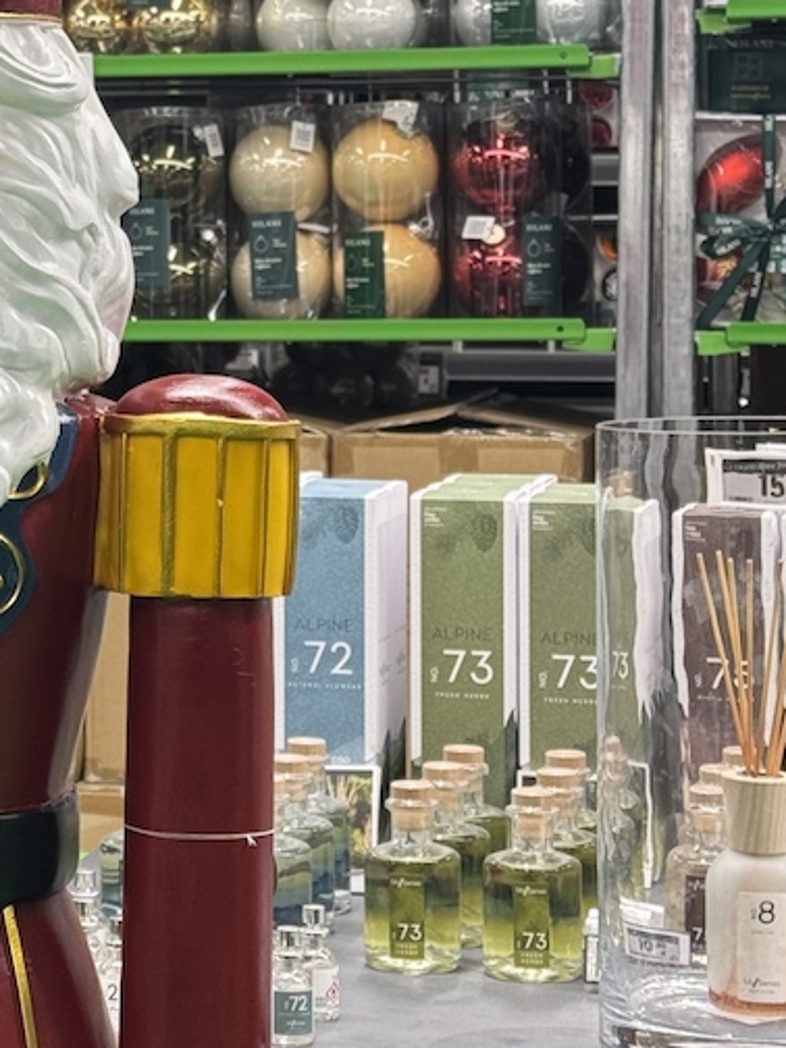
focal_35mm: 127
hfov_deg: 11.4
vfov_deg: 15.5
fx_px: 3845
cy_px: 336
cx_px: -156
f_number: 1.78
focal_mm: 6.76
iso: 50
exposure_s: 1/50
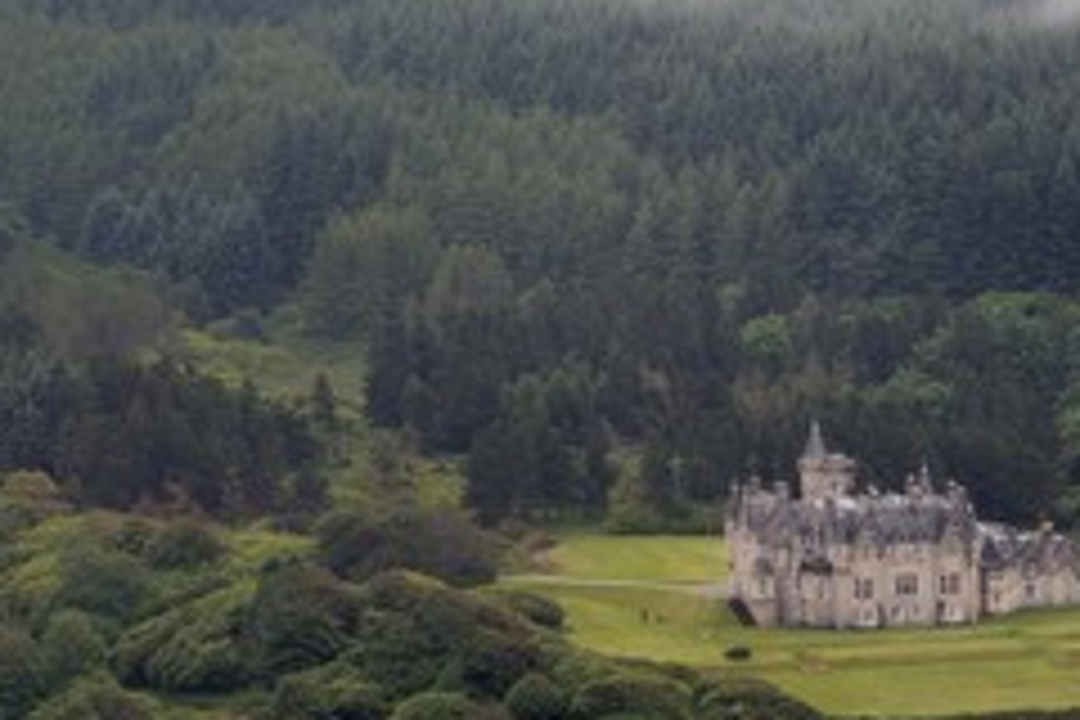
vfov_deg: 3.9
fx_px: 10529
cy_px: 297
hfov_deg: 5.9
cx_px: 704
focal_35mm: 351
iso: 800
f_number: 5.6
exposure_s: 1/640
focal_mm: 200
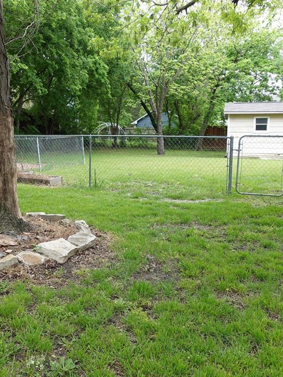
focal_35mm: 35
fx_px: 382
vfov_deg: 52.6
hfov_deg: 39.7
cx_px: 75
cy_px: 190
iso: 125
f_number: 2.8
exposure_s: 1/80
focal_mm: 9.4
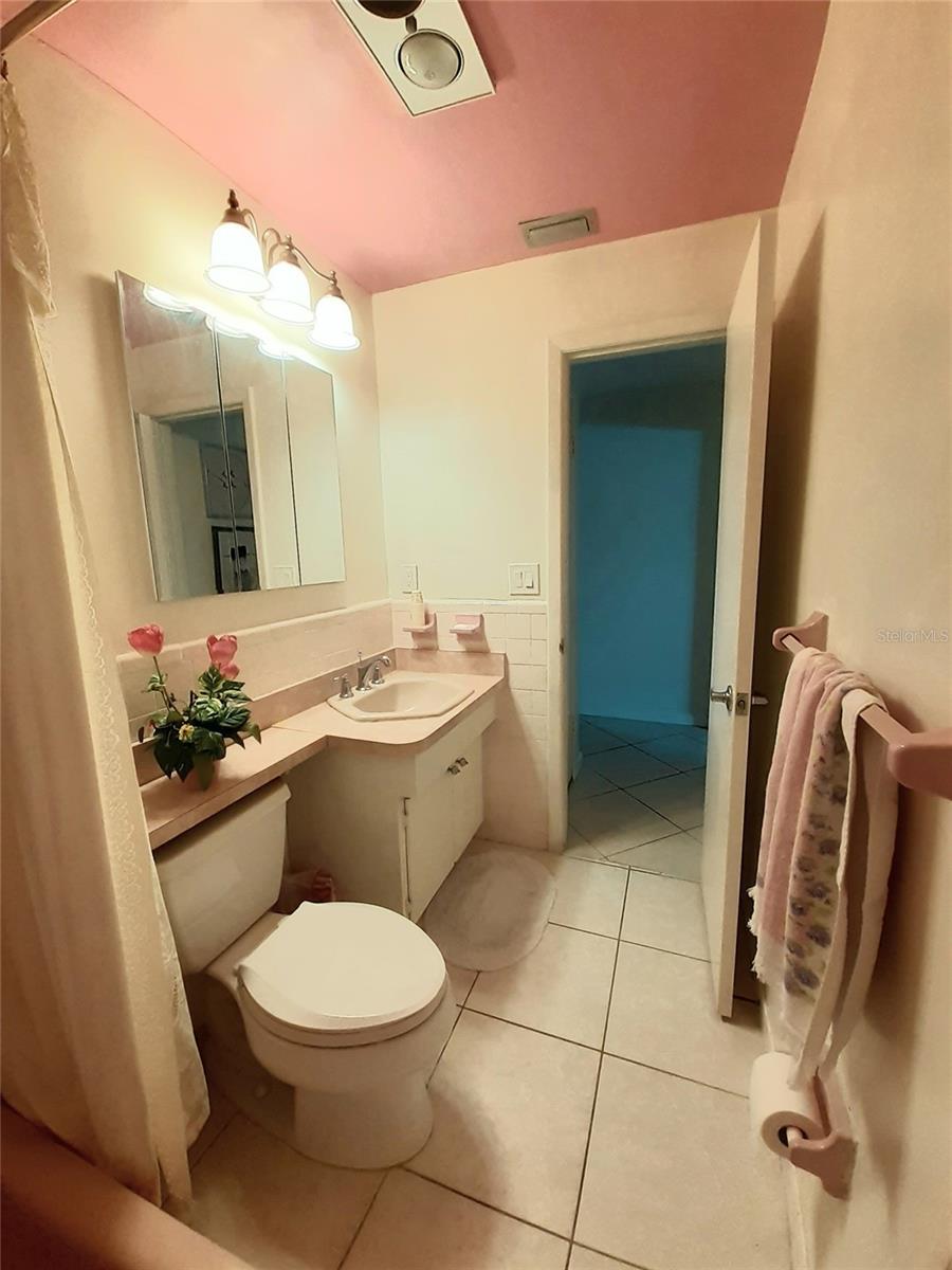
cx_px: 476
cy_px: 635
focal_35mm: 13
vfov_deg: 106.2
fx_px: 477
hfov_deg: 89.9
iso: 64
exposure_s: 1/40
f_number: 2.2
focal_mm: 1.13
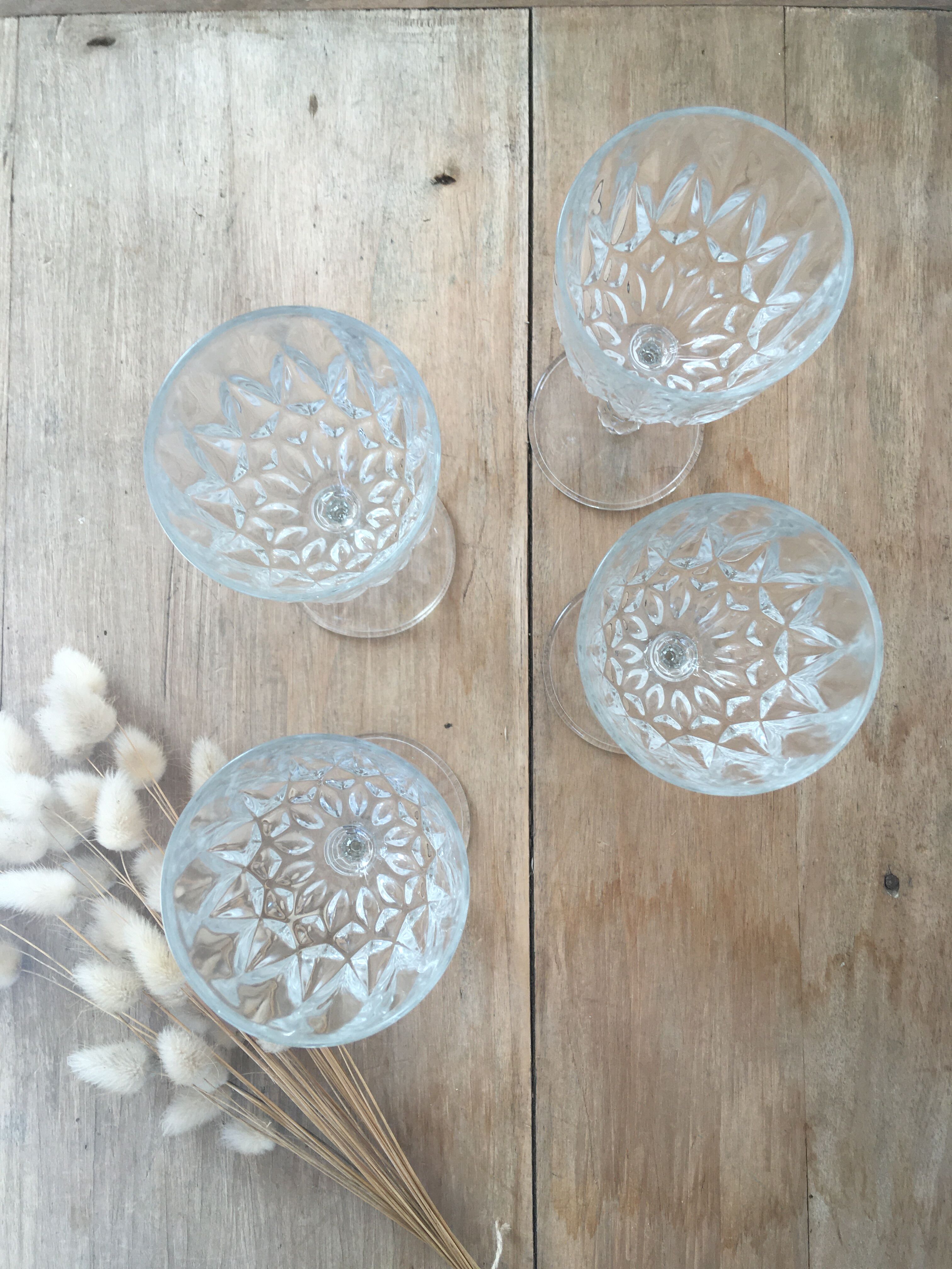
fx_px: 1063
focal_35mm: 29
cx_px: 476
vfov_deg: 61.7
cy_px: 634
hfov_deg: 48.2
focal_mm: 4.15
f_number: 2.2
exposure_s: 1/50
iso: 25
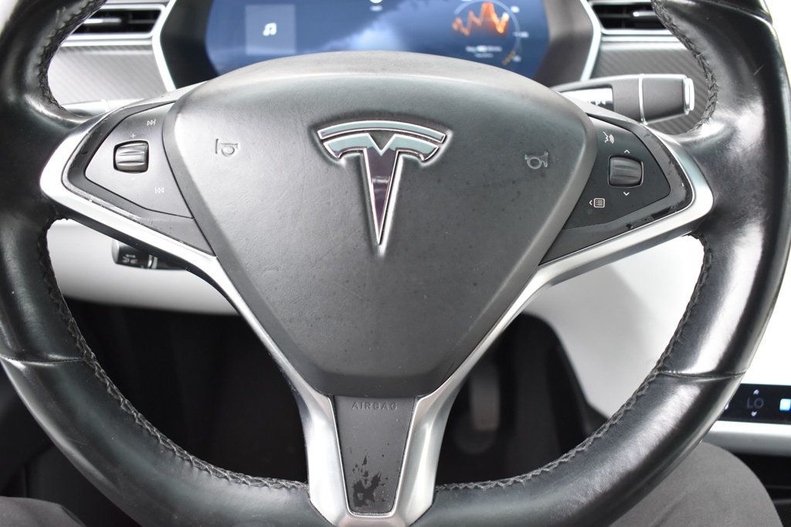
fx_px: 692
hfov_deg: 59.5
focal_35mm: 32
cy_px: 264
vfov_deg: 41.7
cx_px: 396
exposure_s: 1/60
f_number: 3.8
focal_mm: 21
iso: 1400
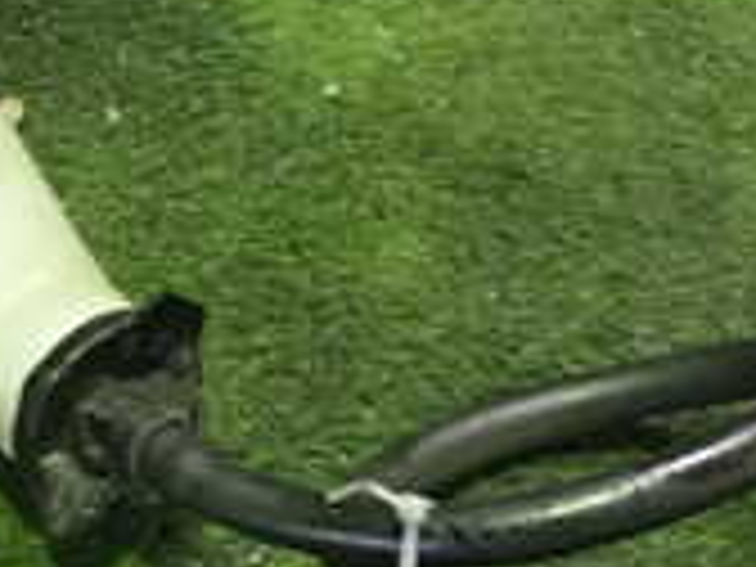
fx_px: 2337
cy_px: 189
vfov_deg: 13.8
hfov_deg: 17.7
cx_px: -104
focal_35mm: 107
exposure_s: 1/30
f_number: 2.3
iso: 800
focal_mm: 5.4
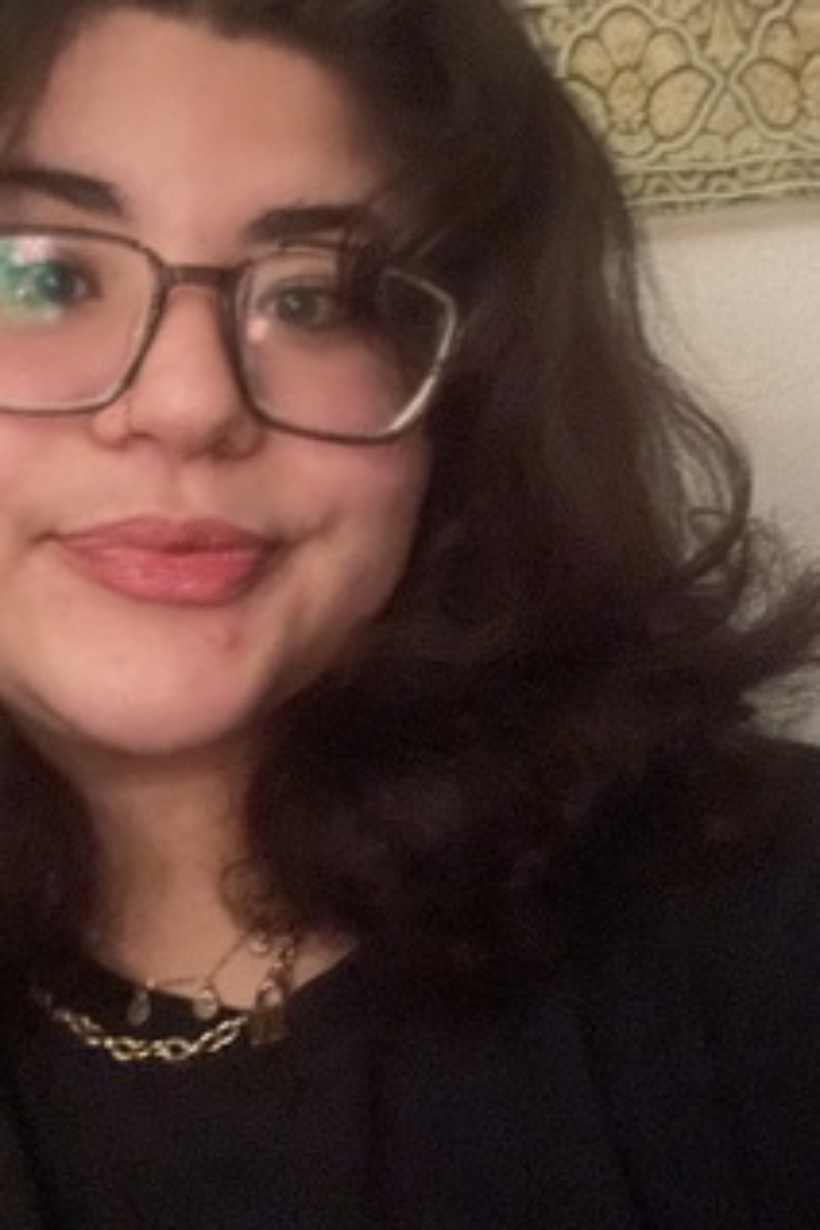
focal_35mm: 49
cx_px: 126
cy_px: 464
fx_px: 1674
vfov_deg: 40.1
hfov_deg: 26.8
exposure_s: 1/8
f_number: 1.9
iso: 1250
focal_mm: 2.69
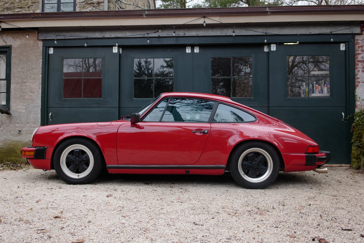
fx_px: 354
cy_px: 122
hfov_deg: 54.4
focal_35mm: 35
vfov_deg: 37.9
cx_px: 182
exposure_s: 1/125
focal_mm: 23
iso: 160
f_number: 2.5
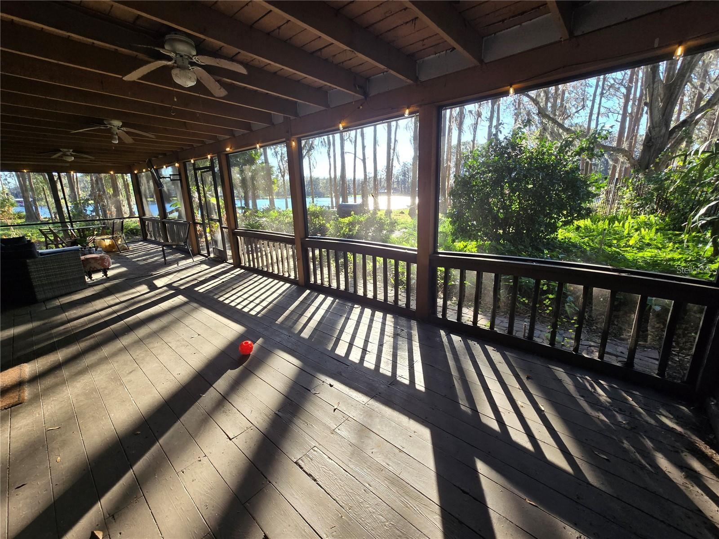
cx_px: 360
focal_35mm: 13
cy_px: 270
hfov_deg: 106.2
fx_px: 270
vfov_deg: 89.9
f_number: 2.2
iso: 50
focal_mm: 2.2
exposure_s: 1/224
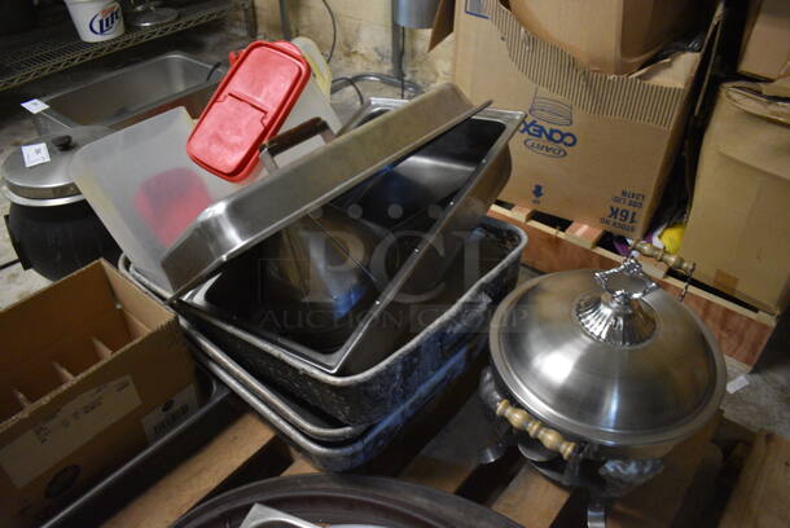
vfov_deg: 48.0
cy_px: 264
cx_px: 395
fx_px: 593
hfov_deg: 67.3
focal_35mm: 27
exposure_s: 1/13
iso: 3200
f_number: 3.5
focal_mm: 18
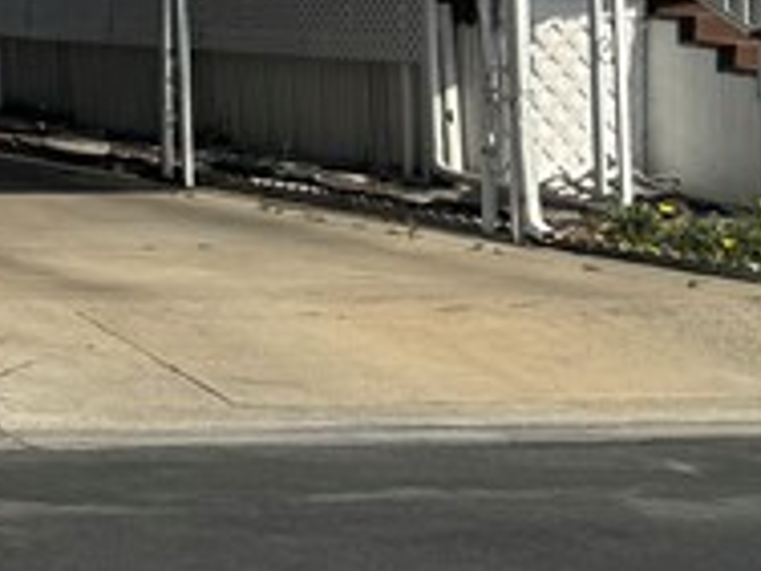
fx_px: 2880
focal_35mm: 131
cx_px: -1097
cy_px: -130
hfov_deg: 12.0
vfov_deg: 11.1
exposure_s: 1/9009
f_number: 1.78
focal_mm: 6.76
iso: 80
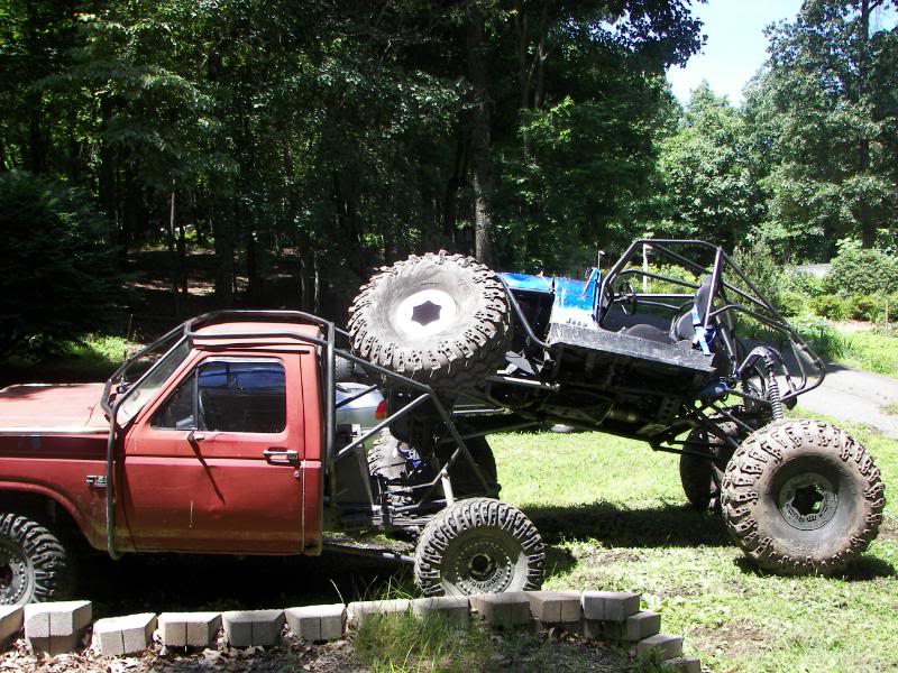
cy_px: 336
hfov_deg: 51.4
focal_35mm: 36
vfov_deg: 39.7
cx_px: 449
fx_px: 934
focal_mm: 6
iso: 50
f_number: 2.8
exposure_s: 1/200
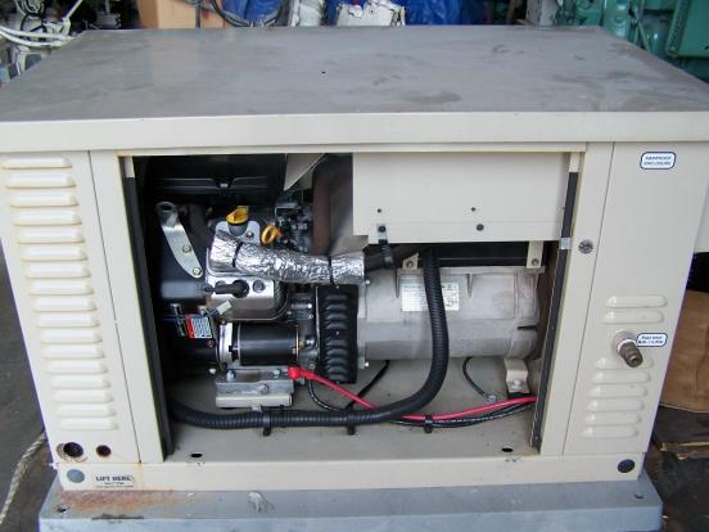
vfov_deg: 37.7
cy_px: 266
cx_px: 354
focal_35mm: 38
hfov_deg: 49.0
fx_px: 778
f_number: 2.8
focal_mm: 6.3
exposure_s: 1/90
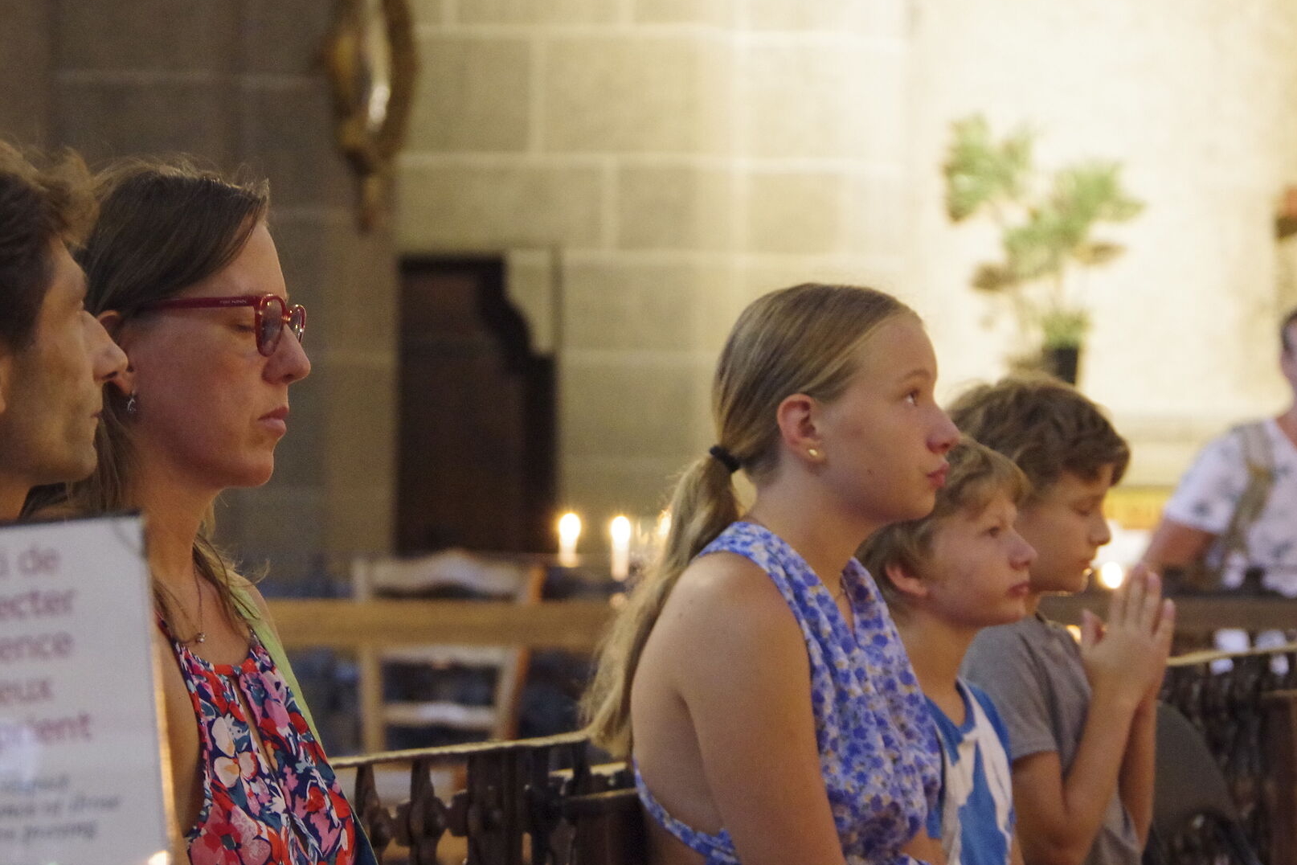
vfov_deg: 6.2
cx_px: 513
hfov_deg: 9.2
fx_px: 8034
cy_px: 490
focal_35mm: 223
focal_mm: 100
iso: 6400
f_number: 5.6
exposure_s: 1/13
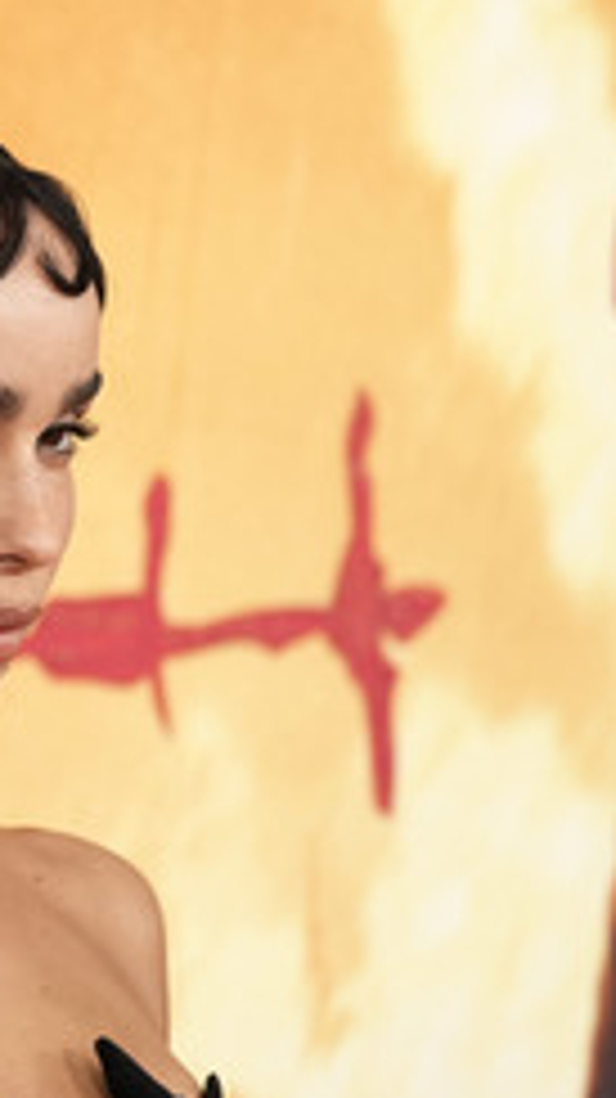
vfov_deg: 4.6
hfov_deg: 2.6
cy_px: 616
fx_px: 13725
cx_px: -364
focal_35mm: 472
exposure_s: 1/500
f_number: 5.6
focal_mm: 244
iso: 5000
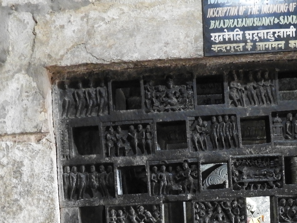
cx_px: 210
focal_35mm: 81
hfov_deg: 24.0
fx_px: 695
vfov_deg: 17.7
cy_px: 232
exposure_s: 1/6
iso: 800
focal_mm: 6.3
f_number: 3.8
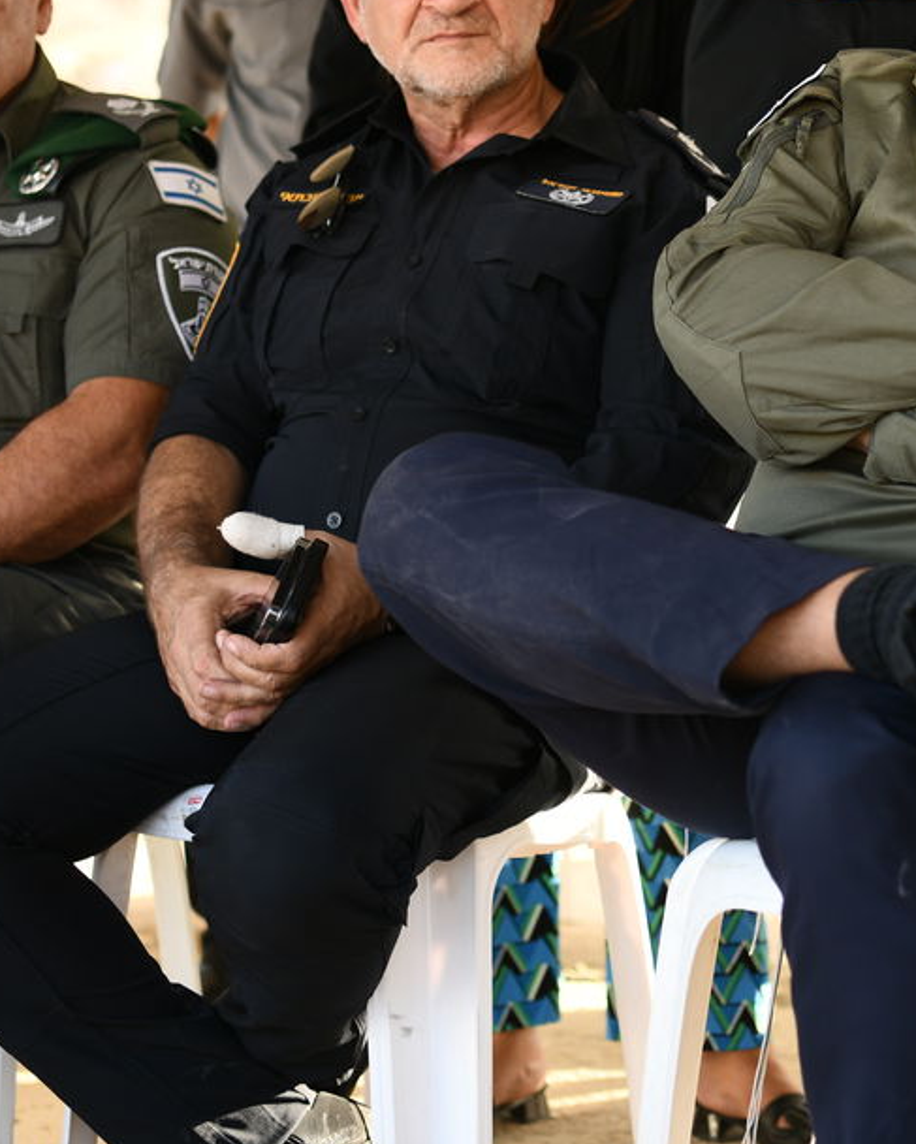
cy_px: 342
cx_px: 809
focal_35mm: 95
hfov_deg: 16.0
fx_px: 3217
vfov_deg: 20.1
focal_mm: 44
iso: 250
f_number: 2.8
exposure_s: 1/320
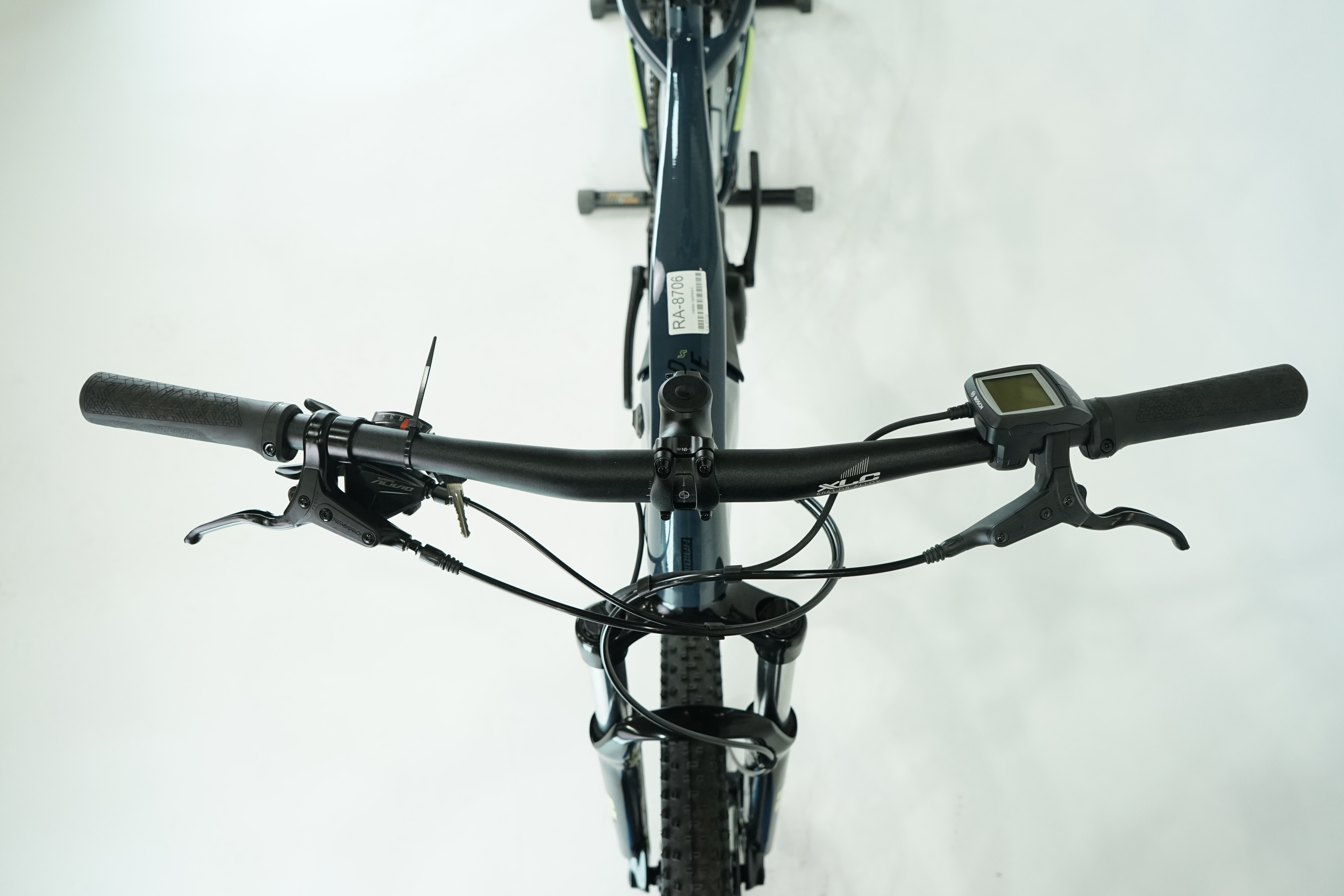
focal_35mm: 28
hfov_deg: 65.5
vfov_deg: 46.4
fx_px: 1045
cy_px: 448
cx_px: 672
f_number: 5.6
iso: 1600
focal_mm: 28
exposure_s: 1/200
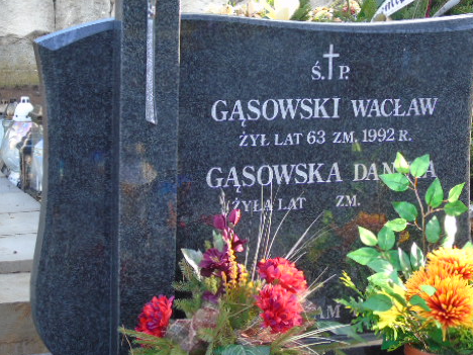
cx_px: 274
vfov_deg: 15.2
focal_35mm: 97
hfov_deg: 20.2
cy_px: 142
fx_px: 1325
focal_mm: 13
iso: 80
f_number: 4.7
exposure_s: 1/30
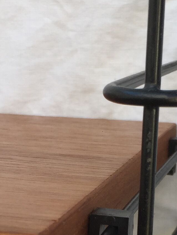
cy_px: 247
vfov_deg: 17.2
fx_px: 757
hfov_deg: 13.3
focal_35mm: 111
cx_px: 104
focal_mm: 4.15
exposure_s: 1/356
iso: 32
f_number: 2.2
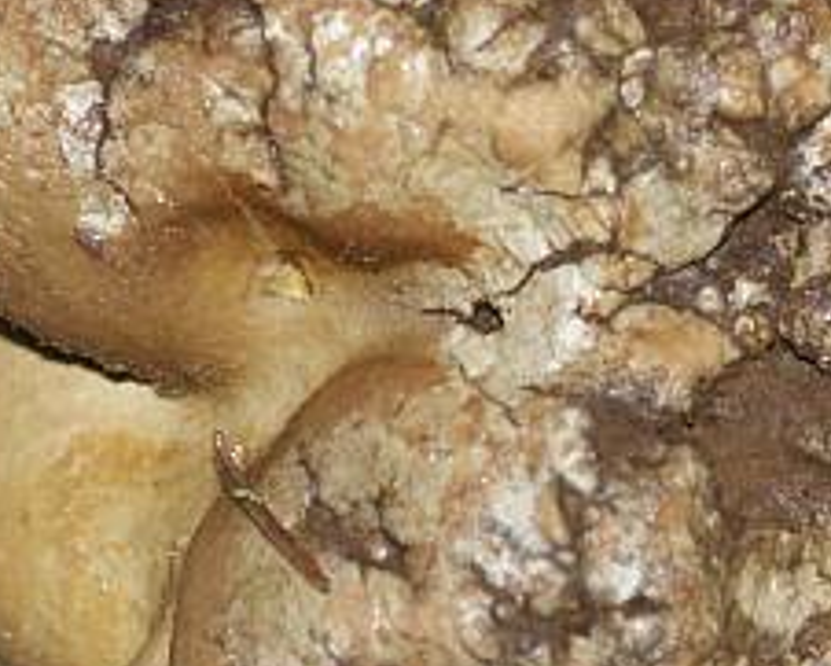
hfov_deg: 3.3
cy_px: 235
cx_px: 842
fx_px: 14514
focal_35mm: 590
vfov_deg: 2.6
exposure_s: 1/125
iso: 400
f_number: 5.6
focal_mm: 105
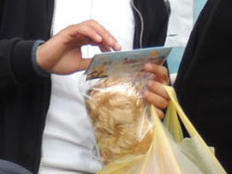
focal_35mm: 225
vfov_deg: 6.5
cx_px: -162
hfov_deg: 8.5
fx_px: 1509
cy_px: 315
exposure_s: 1/320
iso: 100
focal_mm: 7.1
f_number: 3.3
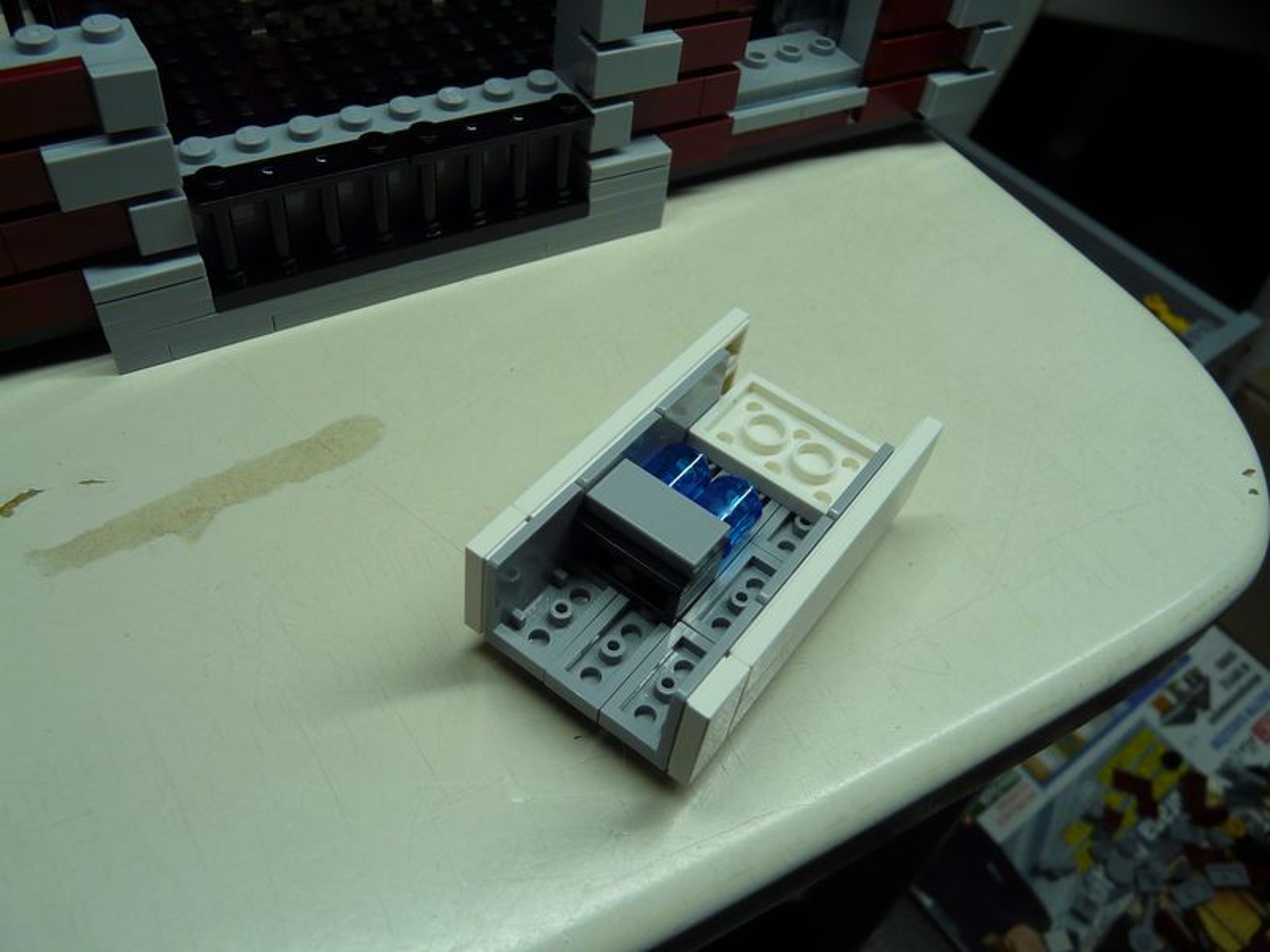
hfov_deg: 63.4
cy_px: 476
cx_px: 635
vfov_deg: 49.7
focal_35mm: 28
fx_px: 1027
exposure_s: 1/80
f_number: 2.8
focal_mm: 4.6
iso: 100
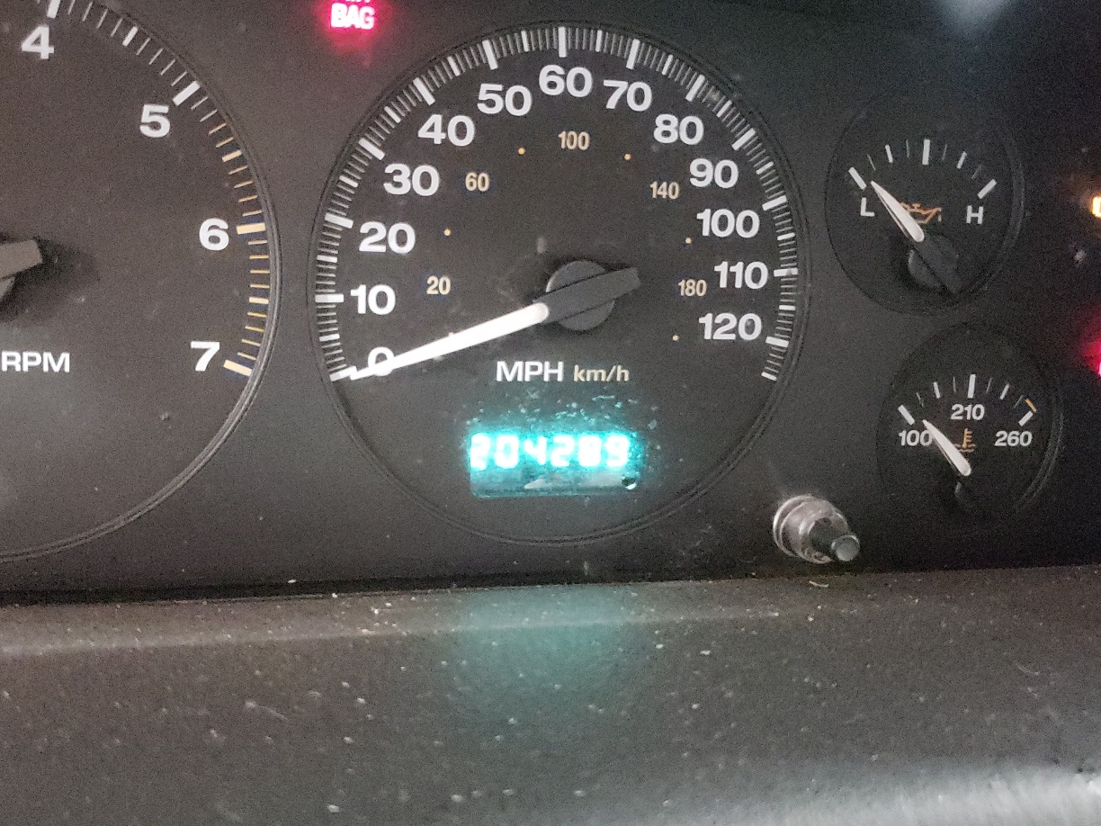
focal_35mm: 34
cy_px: 414
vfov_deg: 41.8
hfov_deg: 53.8
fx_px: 1081
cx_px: 483
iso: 1735
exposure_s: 1/24
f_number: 1.5
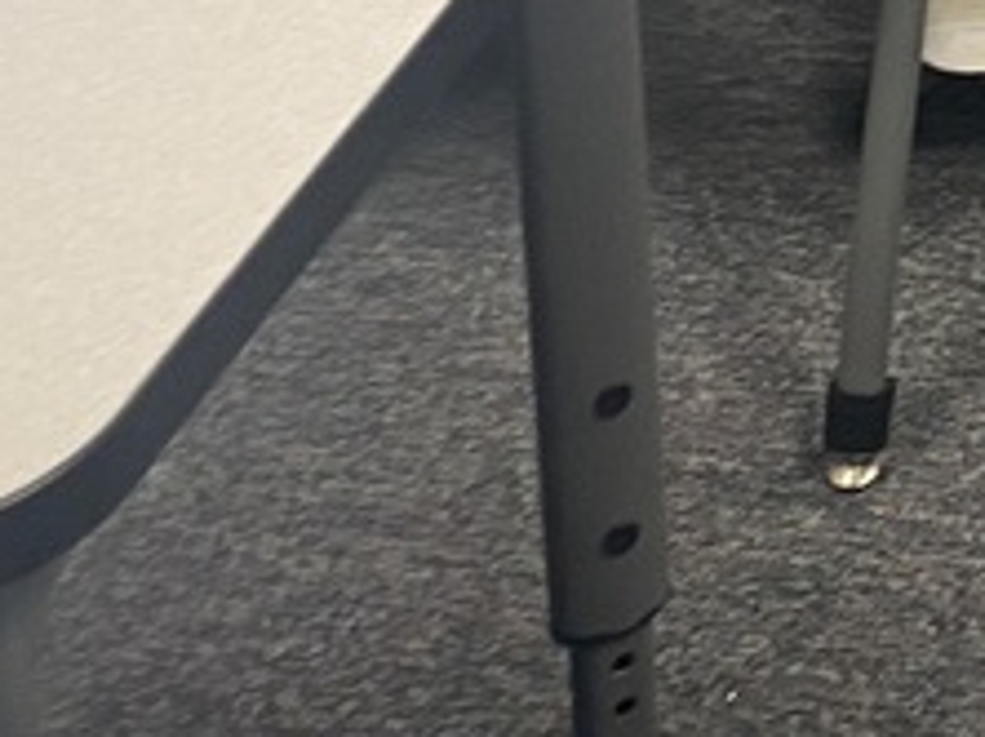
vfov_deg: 10.9
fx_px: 3411
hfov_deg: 14.3
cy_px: -888
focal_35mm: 120
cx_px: 1824
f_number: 1.8
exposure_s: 1/60
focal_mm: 4.25
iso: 100
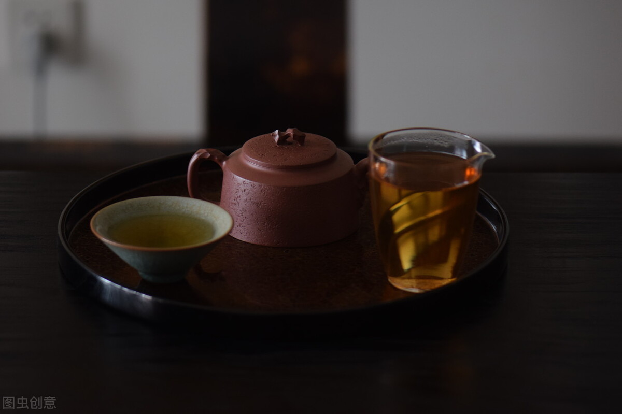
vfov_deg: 8.7
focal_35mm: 158
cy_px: 207
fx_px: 2720
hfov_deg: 13.0
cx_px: 311
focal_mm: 105
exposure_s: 1/125
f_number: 3
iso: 640
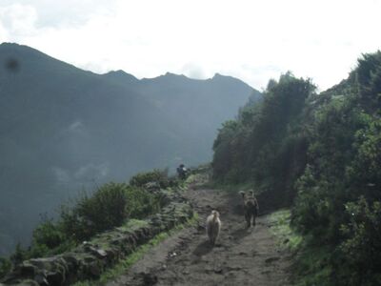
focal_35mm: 71
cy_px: 143
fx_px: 781
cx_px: 190
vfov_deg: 20.7
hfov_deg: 27.4
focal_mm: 11.7
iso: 80
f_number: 10.8
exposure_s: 1/180
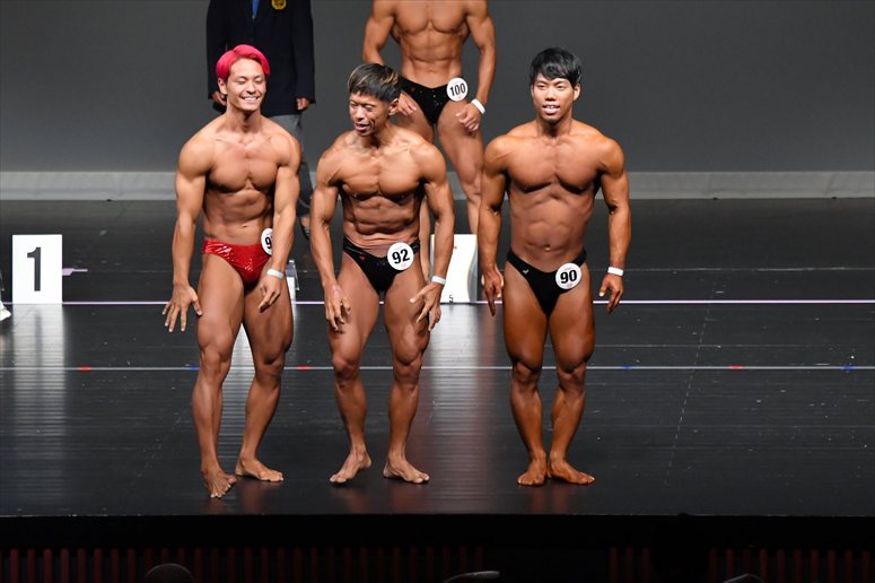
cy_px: 292
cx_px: 438
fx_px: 6924
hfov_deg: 7.2
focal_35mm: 285
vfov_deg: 4.8
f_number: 5.6
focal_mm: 190
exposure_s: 1/400
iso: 5000
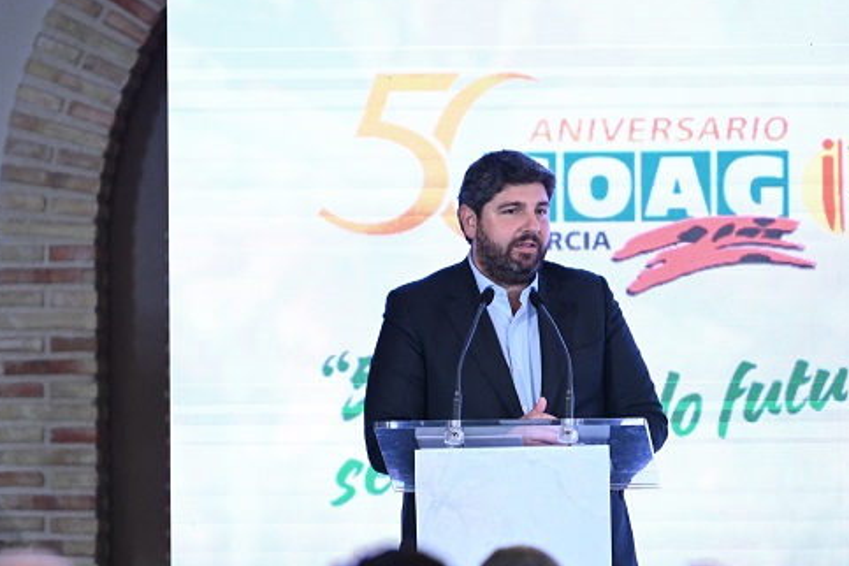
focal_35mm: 331
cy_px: 374
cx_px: 550
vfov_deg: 4.2
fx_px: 7805
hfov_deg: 6.2
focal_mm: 200
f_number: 2.8
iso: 3200
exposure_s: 1/200
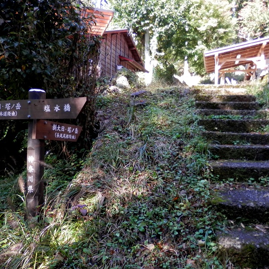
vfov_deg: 54.0
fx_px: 264
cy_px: 134
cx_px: 159
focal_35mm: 30
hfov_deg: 53.7
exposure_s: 1/50
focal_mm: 4.5
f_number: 3
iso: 80
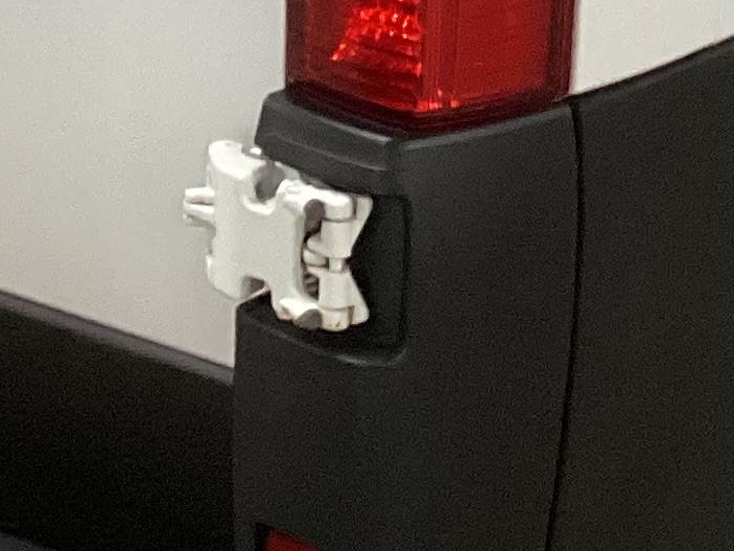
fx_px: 3053
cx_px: 310
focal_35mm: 144
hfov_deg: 13.7
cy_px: -667
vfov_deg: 9.4
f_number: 2.4
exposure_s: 1/50
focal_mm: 3.3
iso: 200
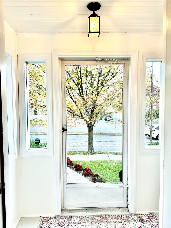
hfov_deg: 56.8
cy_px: 114
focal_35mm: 24
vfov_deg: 71.6
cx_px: 86
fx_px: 158
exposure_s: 1/137
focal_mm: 6.86
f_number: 1.78
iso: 64
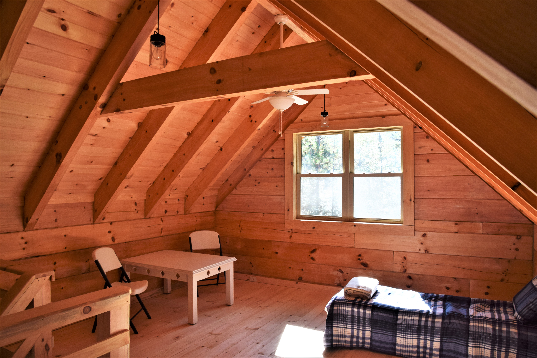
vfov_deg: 53.1
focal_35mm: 24
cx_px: 268
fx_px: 358
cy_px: 179
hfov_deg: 73.7
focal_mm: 16
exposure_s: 1/125
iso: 400
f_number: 5.6
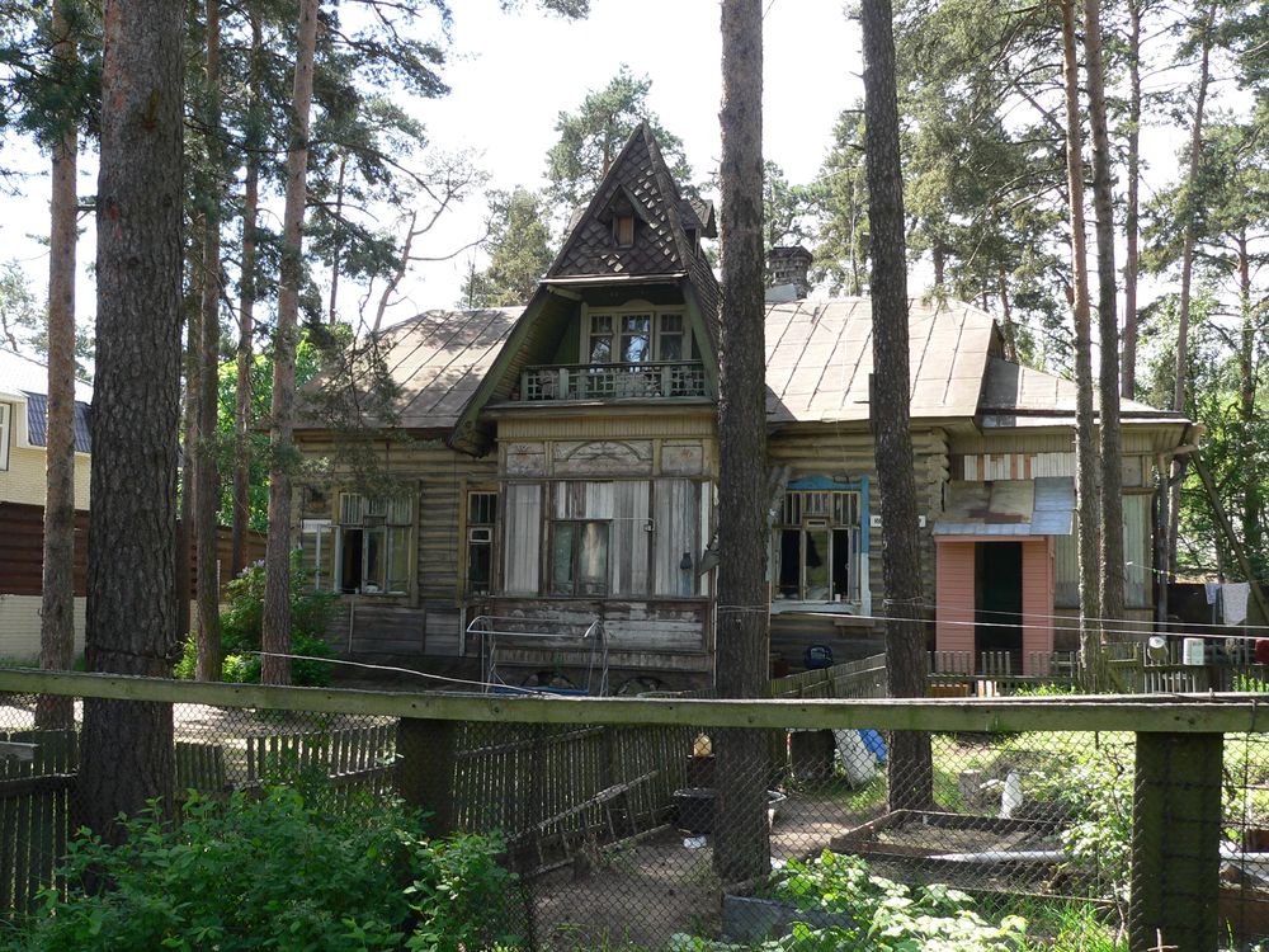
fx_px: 1540
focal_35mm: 42
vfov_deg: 34.3
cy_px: 476
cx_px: 634
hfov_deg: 44.8
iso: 80
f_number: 3.7
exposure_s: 1/100
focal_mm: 7
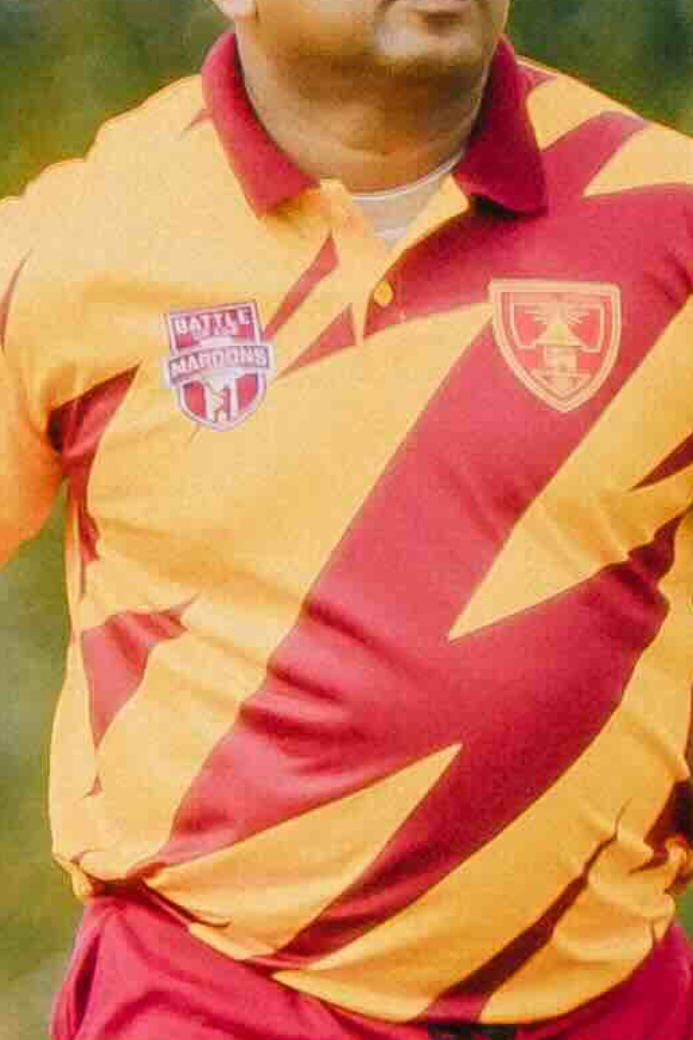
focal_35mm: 4659
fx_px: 134578
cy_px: 776
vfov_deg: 0.4
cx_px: 697
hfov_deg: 0.3
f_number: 6.3
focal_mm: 600
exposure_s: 1/1000
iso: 500
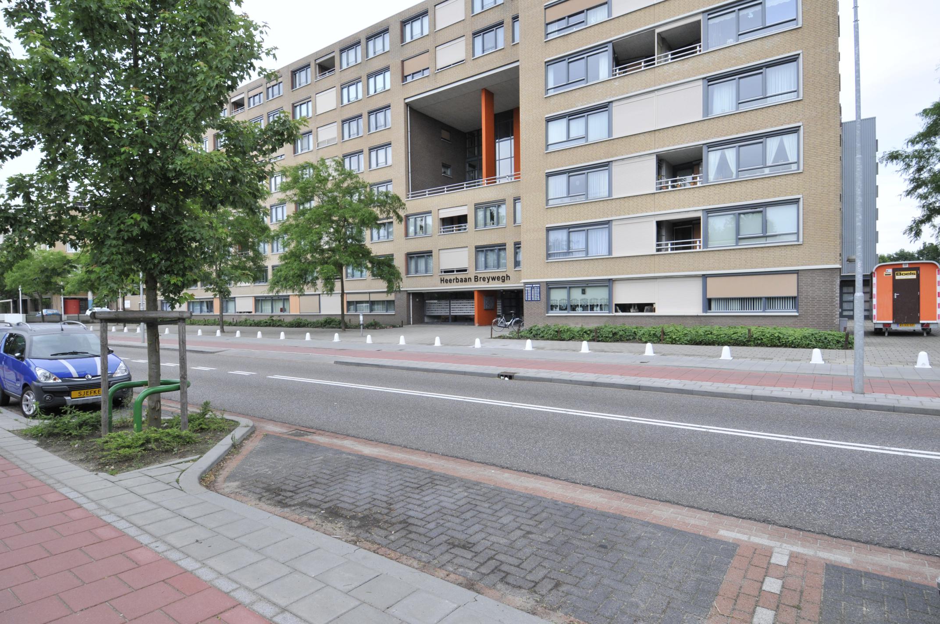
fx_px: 509
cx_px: 470
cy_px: 312
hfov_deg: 85.5
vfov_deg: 63.1
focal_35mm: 20
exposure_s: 1/250
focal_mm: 13
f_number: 9
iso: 500
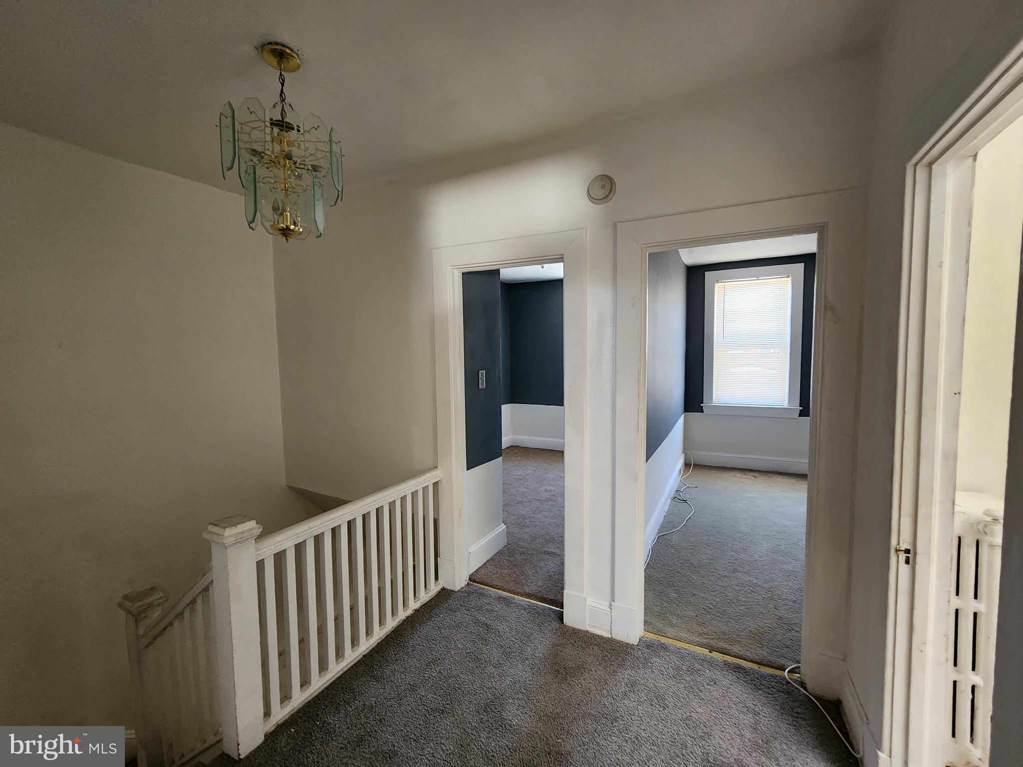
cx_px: 512
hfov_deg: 106.2
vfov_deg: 89.9
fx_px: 384
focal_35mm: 13
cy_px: 384
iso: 320
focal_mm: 2.2
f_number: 2.2
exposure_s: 1/60
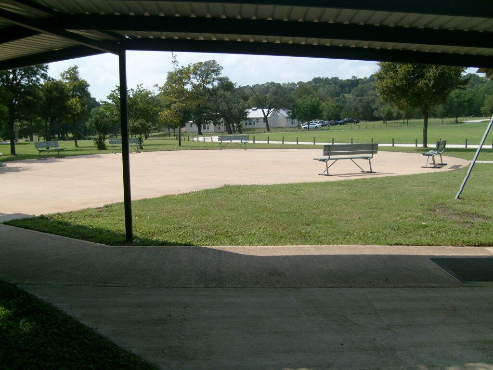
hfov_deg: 52.6
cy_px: 185
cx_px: 246
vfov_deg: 40.7
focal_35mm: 35
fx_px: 498
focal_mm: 5.8
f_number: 7.1
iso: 80
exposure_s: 1/250
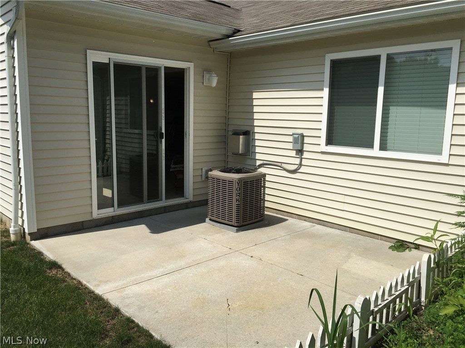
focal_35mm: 29
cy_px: 174
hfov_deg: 61.7
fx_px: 390
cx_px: 232
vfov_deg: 48.2
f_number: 2.2
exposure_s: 1/2849
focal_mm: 4.15
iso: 25
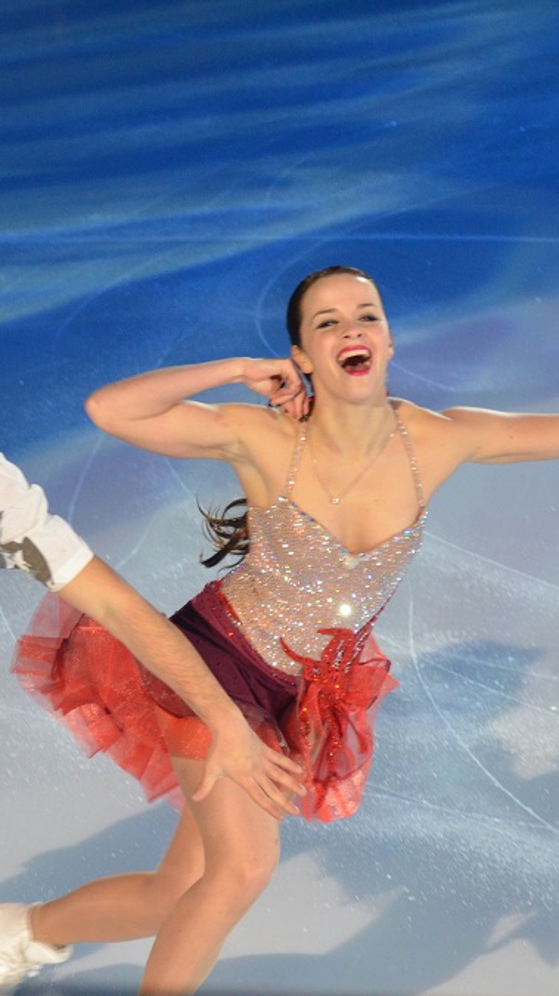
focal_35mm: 357
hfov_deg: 3.4
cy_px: 497
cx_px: 271
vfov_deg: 6.0
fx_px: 9420
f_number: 5.6
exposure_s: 1/250
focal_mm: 150
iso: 1600
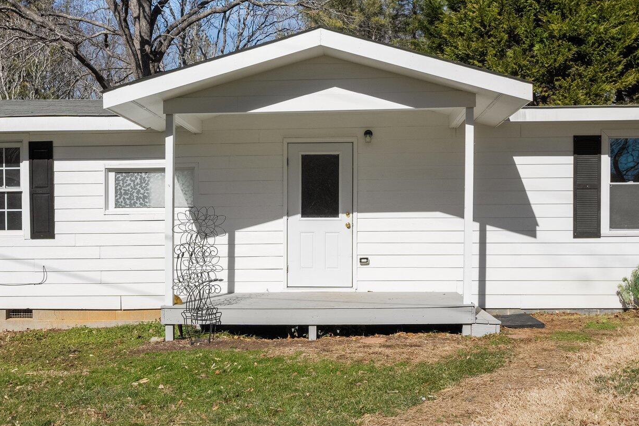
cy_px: 181
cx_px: 317
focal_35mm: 42
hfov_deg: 46.4
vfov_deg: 31.9
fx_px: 746
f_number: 6.3
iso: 400
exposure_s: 1/2500
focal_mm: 25
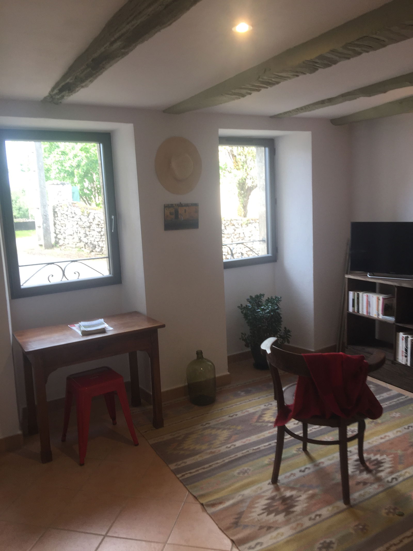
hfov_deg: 48.2
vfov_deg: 61.7
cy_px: 276
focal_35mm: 29
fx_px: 461
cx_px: 206
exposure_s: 1/50
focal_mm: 4.15
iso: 32
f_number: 2.2
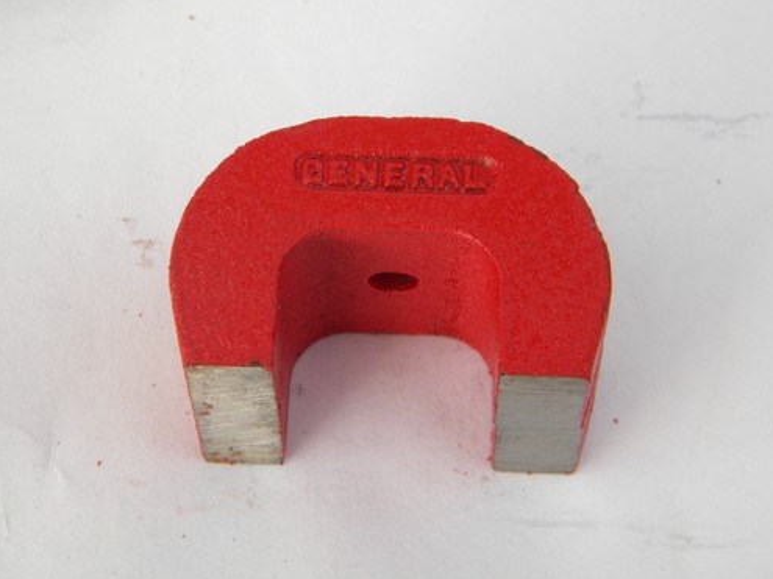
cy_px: 290
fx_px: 2366
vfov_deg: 14.0
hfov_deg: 18.6
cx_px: 386
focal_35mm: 106
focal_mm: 19
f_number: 4.7
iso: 189
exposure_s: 1/500
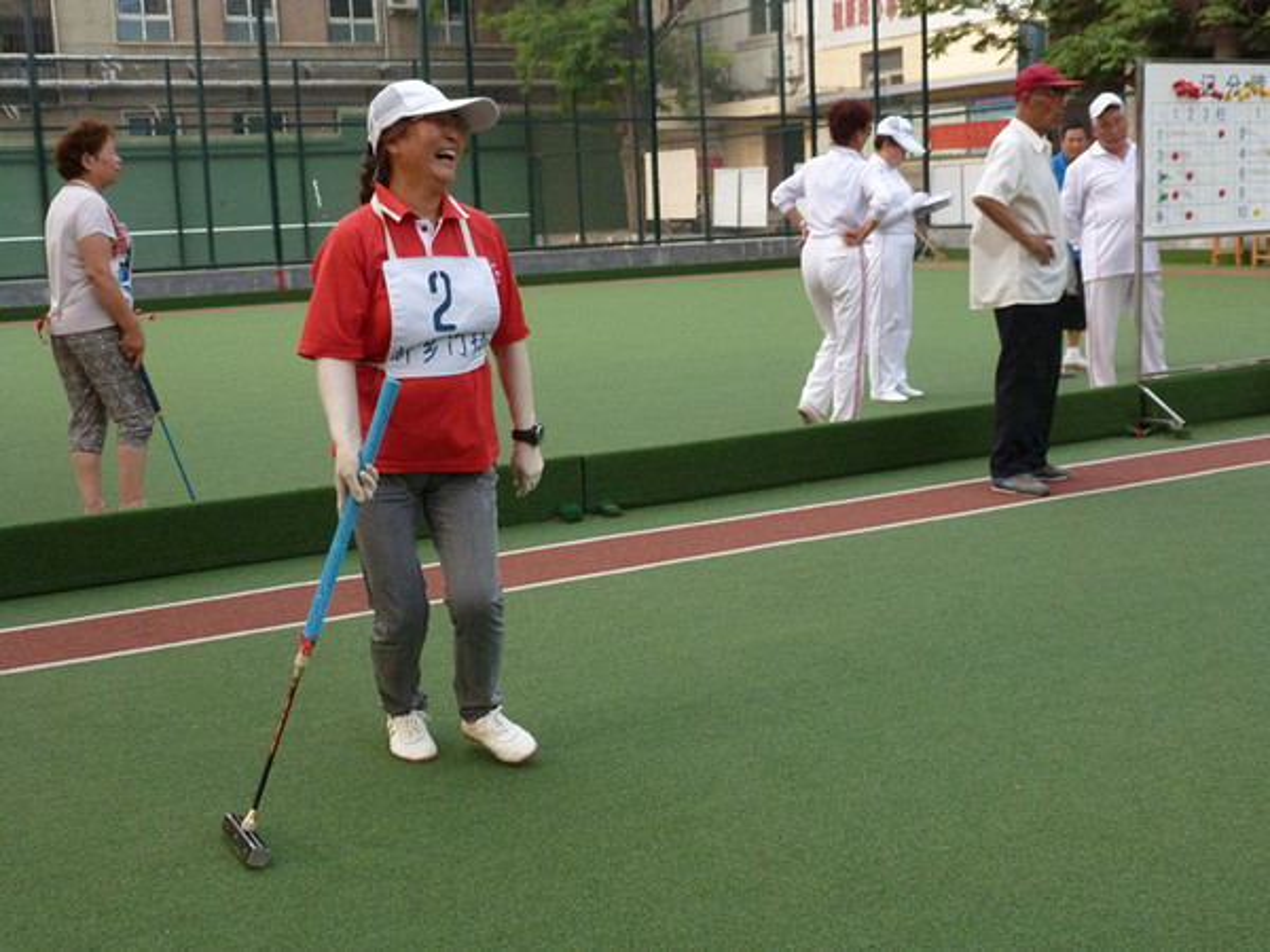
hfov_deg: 45.8
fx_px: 1504
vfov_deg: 35.1
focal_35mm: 41
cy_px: 476
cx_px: 635
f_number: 3.9
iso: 320
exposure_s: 1/500
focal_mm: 7.4
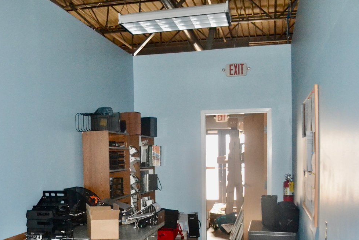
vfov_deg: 28.0
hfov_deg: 40.9
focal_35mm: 47
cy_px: 193
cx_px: 98
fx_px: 469
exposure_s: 1/60
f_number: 3.5
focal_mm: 18
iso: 3200
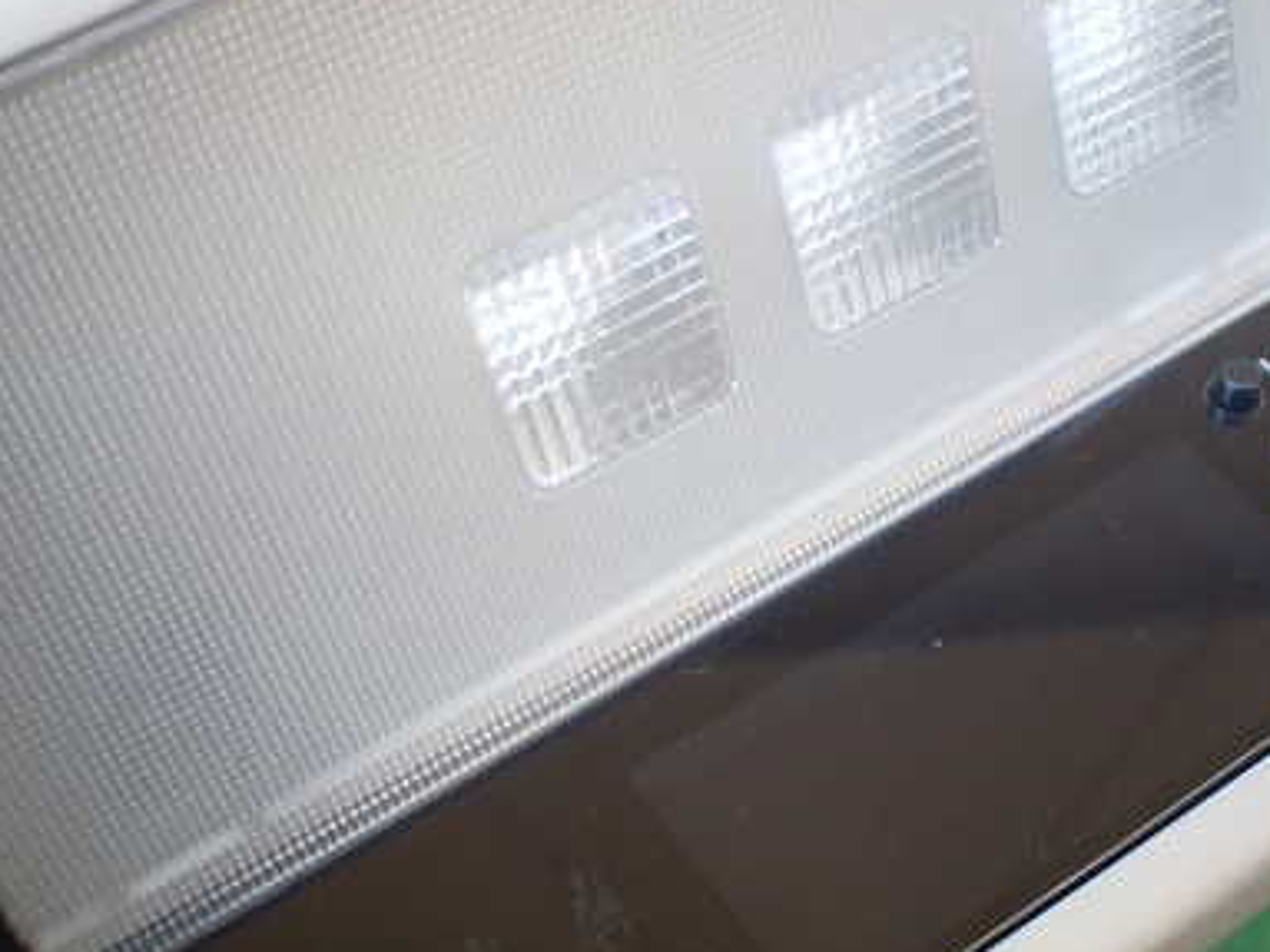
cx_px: 610
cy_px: 650
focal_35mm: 47
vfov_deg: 30.6
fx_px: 1724
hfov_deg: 40.4
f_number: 2.3
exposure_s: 1/125
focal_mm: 5.4
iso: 500
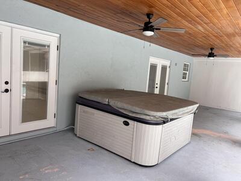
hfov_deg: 67.3
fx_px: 181
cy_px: 90
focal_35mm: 26
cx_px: 120
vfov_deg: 53.1
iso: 50
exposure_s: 1/526
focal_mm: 5.7
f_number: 1.5
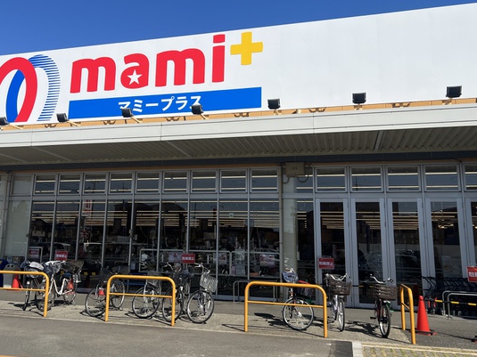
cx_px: 203
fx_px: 468
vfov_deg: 41.7
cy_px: 160
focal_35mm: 34
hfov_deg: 53.8
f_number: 1.5
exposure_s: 1/6211
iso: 50
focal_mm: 5.7
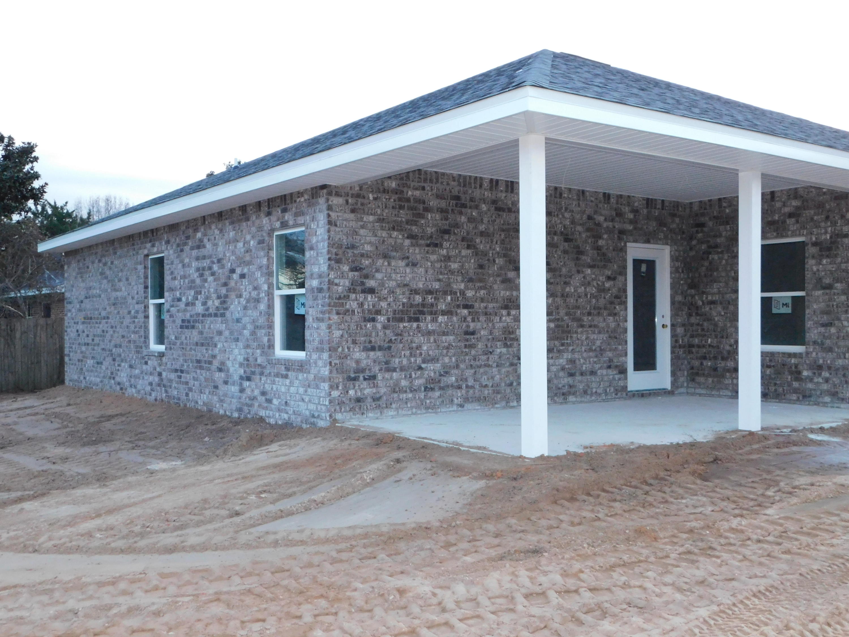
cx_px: 424
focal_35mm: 36
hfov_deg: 51.4
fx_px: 883
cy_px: 318
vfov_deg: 39.7
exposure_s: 1/30
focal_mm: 6.3
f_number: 3.5
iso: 450
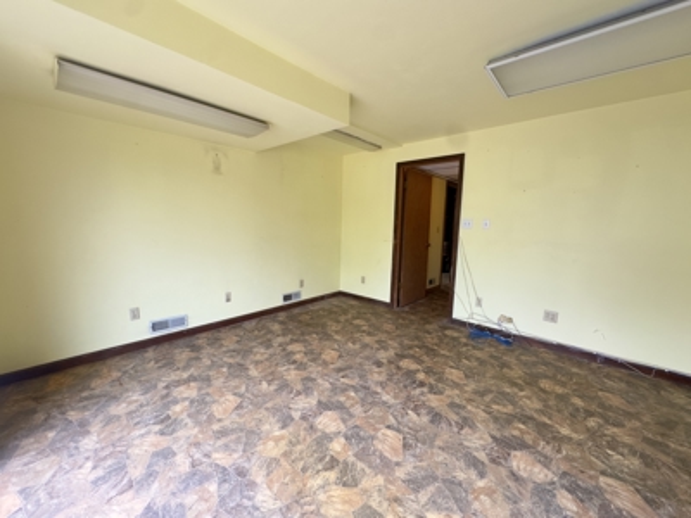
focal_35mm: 14
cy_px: 259
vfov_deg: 85.7
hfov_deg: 102.1
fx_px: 279
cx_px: 346
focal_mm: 2.22
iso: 200
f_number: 2.2
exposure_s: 1/99
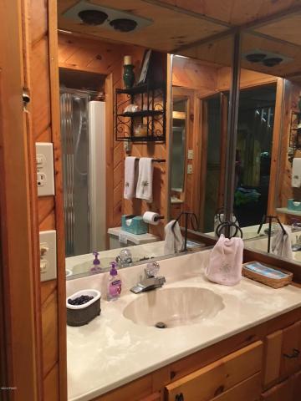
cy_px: 200
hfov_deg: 48.2
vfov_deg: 61.7
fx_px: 336
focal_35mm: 29
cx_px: 150
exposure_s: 1/30
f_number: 2.2
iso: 125
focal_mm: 4.15
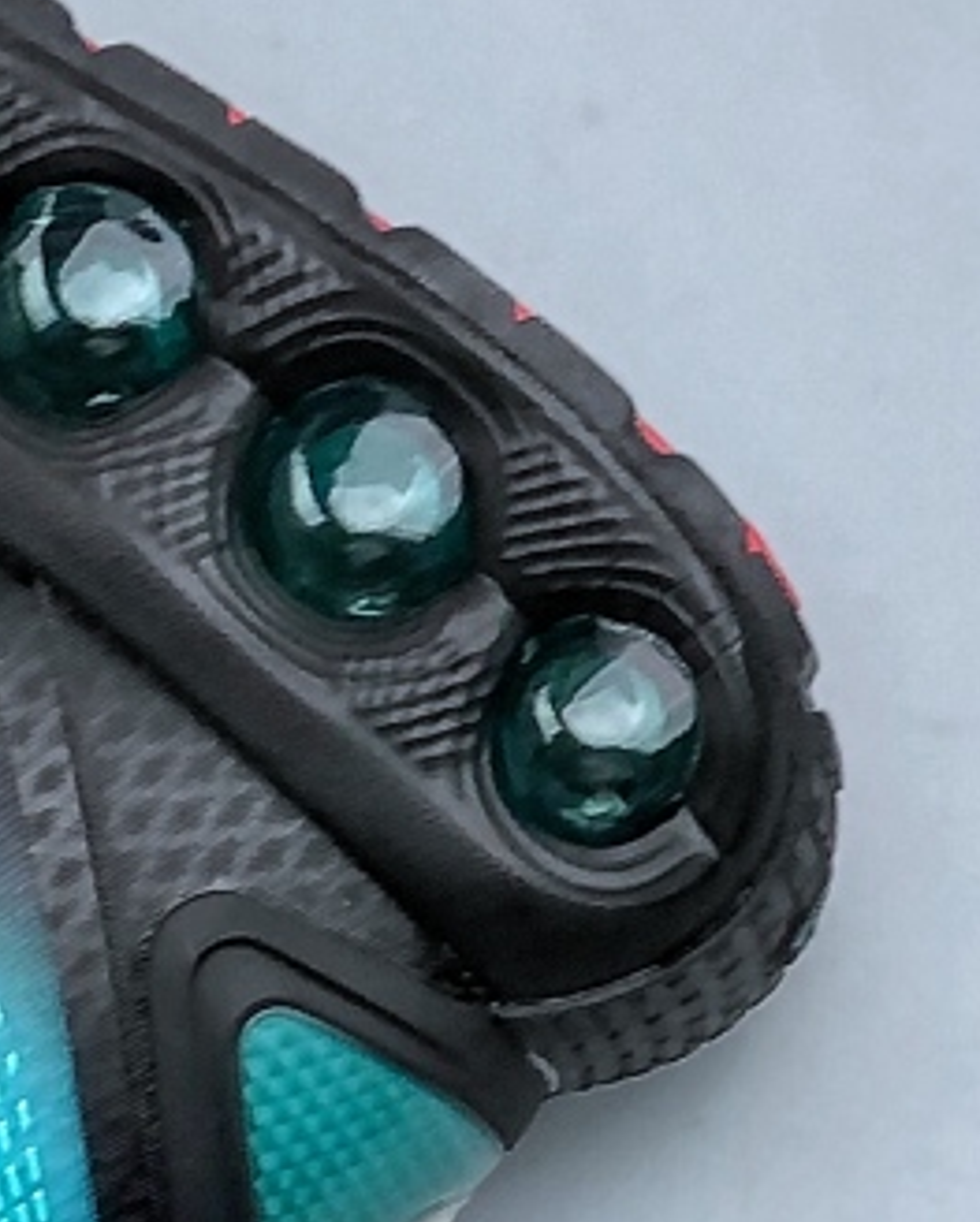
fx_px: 8834
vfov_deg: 7.9
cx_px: -809
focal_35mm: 244
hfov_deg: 6.2
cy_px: 1229
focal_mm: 6.6
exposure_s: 1/33
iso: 20
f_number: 2.8
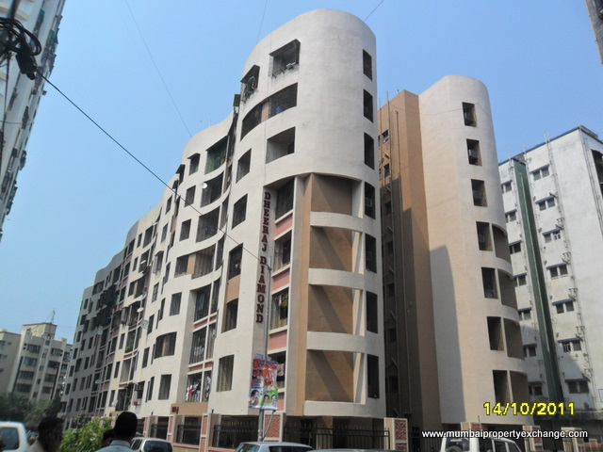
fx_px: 470
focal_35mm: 27
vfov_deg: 51.4
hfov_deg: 65.3
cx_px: 302
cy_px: 226
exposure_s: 1/250
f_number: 8.9
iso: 100
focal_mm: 4.9
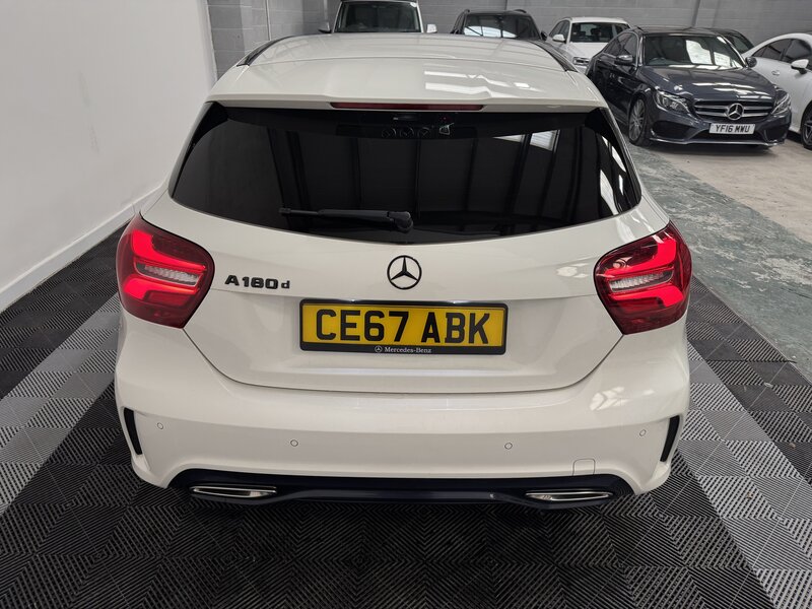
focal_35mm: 24
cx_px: 406
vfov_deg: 56.8
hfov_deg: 71.6
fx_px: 563
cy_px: 304
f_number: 1.78
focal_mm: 6.76
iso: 125
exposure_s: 1/100
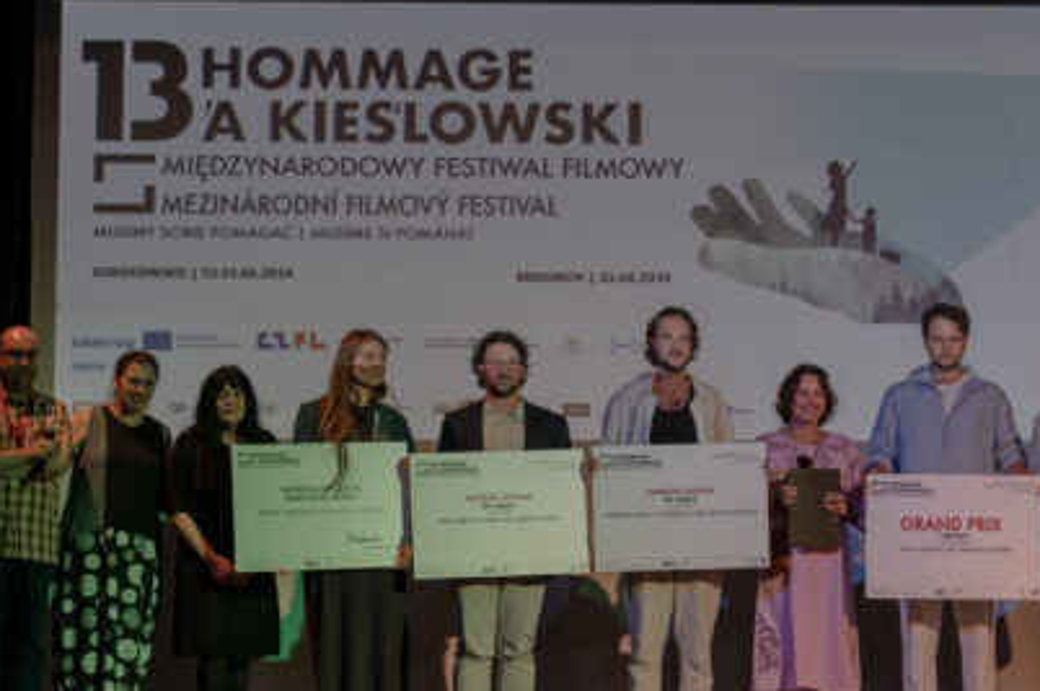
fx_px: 3664
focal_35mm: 127
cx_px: 683
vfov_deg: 10.8
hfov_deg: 16.1
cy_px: 343
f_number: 2.5
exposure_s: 1/80
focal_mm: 85
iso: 200
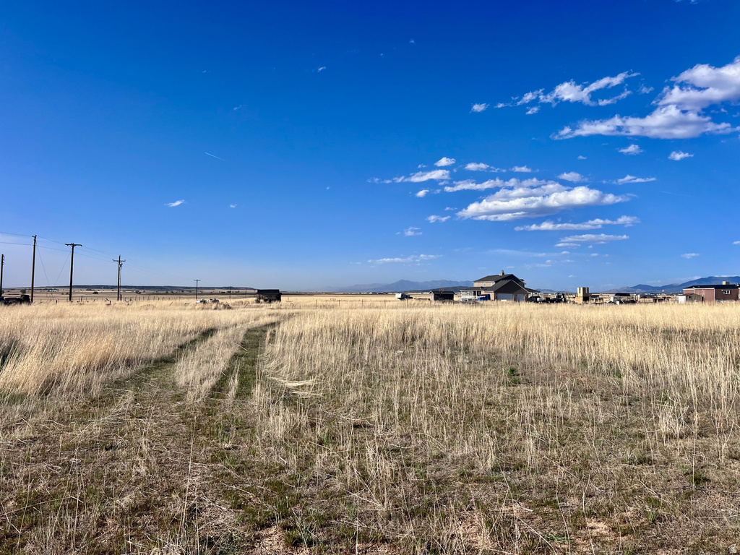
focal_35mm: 26
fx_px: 556
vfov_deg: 53.1
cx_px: 370
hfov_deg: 67.3
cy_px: 278
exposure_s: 1/6211
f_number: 1.5
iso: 50
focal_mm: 5.7
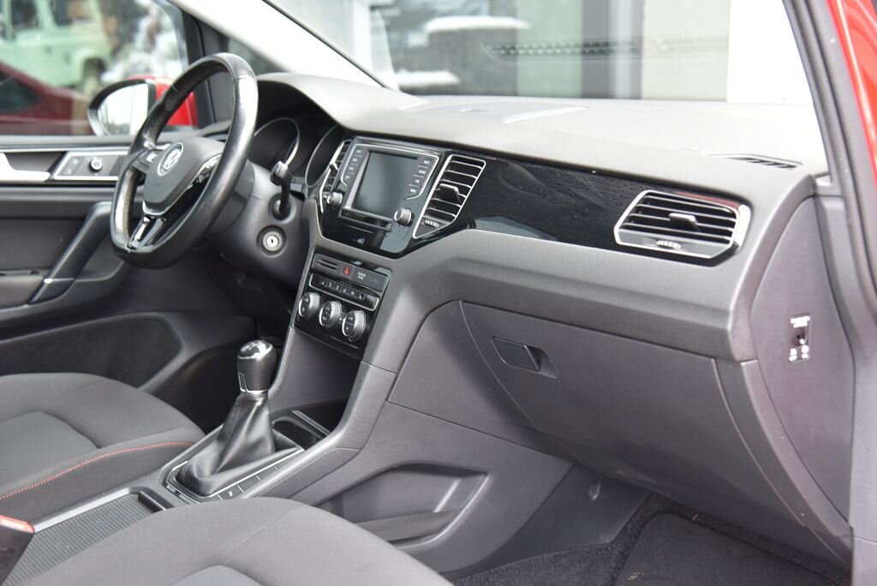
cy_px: 293
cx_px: 438
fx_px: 1219
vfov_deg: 27.0
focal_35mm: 50
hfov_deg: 39.6
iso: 500
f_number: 4
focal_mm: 50
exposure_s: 1/60
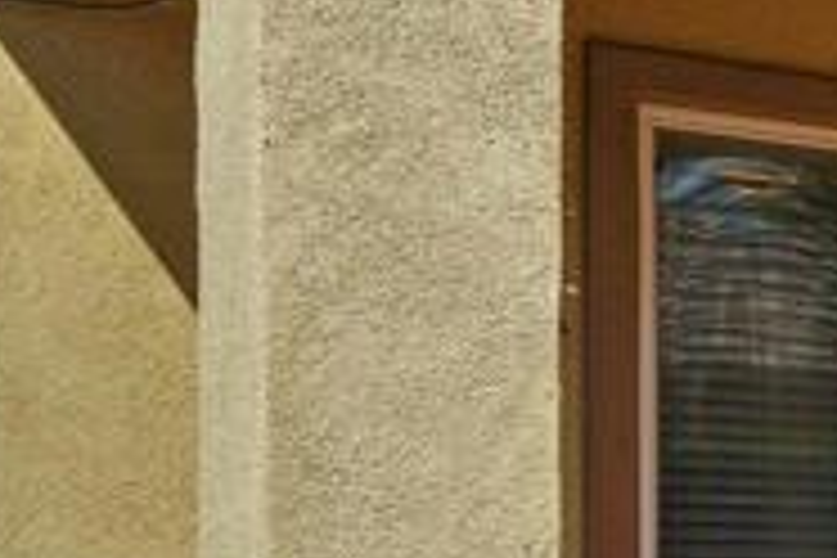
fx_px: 2302
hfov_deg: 14.9
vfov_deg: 13.6
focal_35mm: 99
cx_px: 1876
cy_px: 567
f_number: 7.1
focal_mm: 18
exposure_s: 1/500
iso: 100
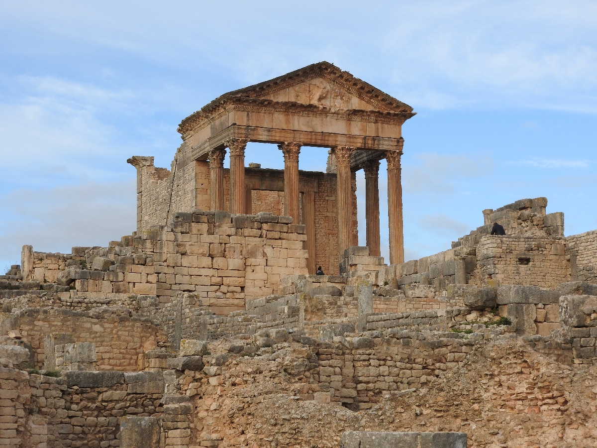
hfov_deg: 24.4
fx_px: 1380
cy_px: 224
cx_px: 298
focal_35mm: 80
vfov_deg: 18.4
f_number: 4.5
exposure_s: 1/320
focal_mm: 14.3
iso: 100
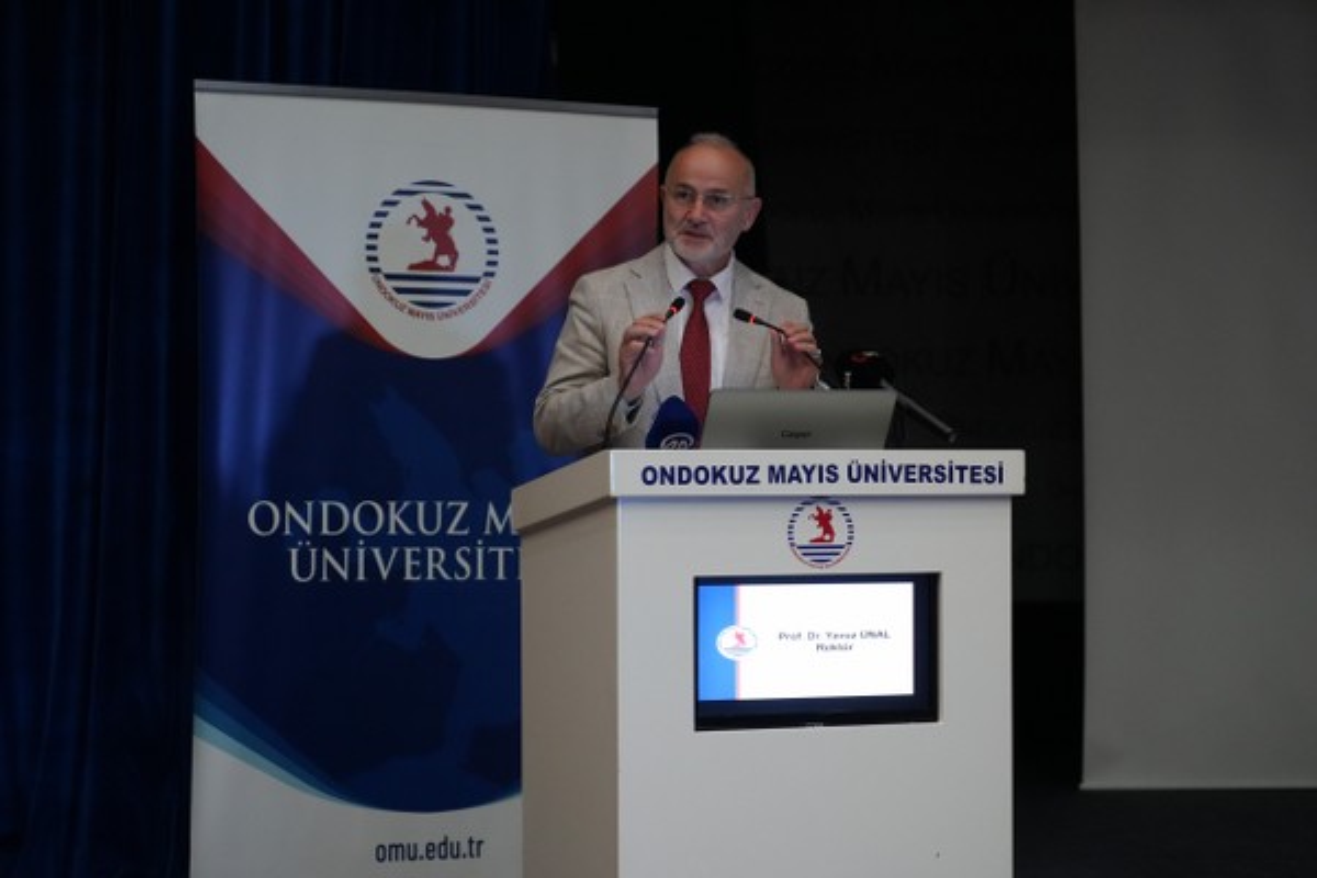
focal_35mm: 70
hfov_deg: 28.8
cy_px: 439
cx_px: 658
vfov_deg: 19.5
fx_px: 2561
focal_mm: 70
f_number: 4
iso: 5000
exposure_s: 1/160
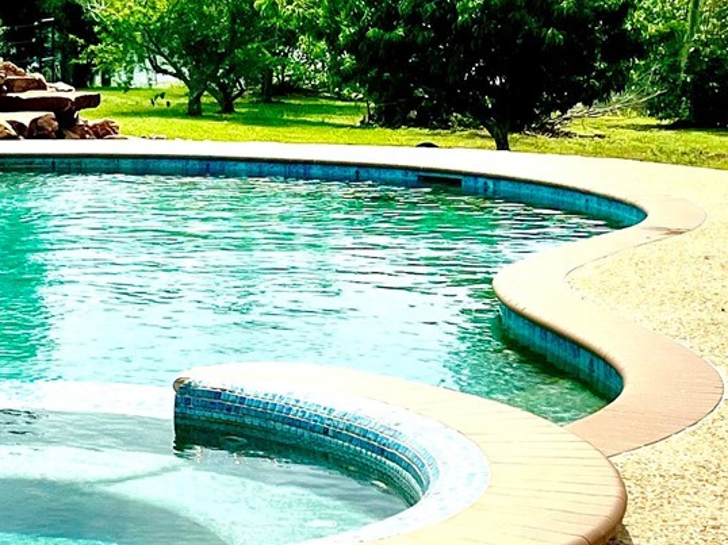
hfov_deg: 18.4
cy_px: 196
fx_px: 2081
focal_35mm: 99
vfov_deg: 14.9
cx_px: -237
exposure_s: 1/7874
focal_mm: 5.1
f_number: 1.6
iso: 50
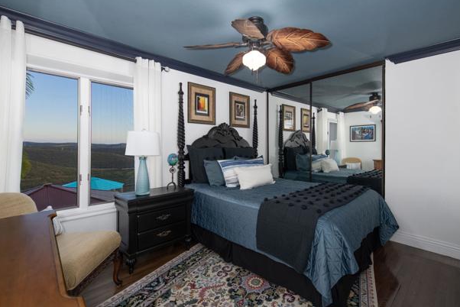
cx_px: 239
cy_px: 147
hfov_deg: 93.2
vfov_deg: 70.5
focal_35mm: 17
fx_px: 217
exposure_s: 1/80
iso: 320
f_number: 7.1
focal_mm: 16
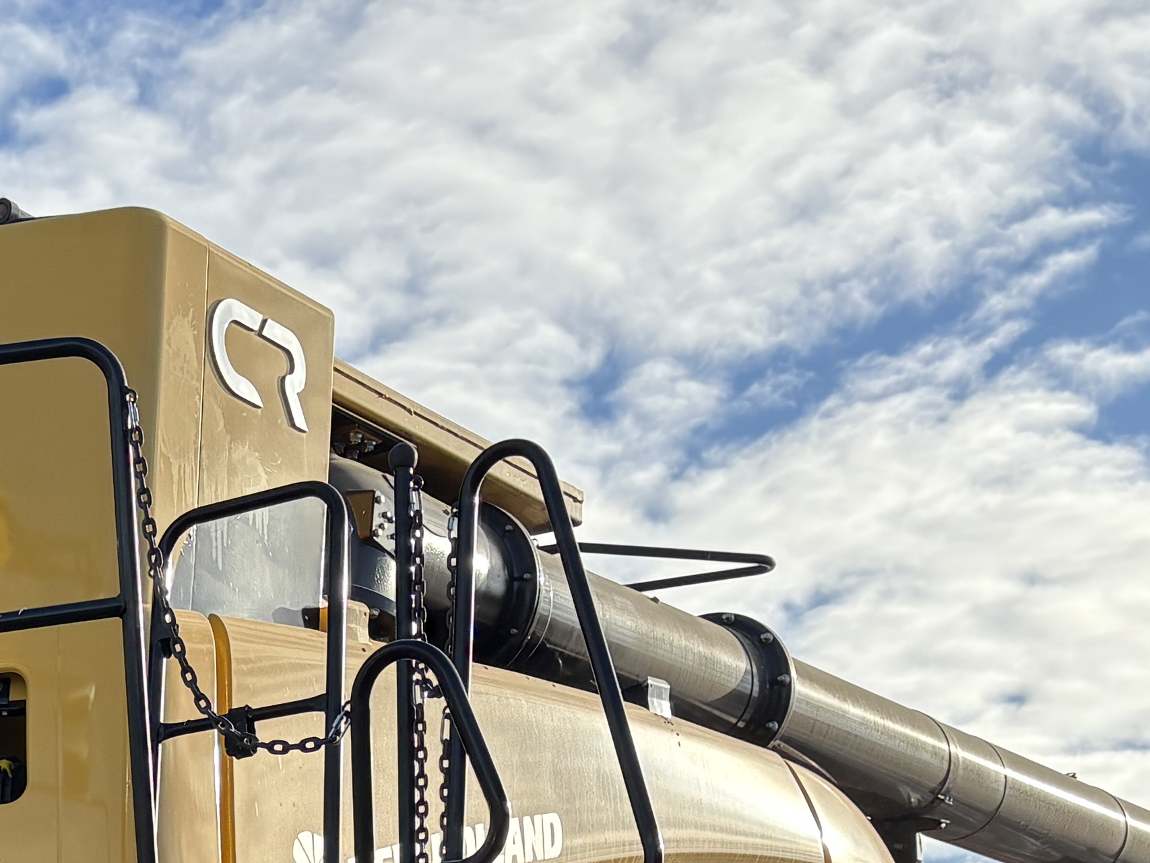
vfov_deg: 16.0
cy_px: 1170
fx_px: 2890
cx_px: -269
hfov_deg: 20.8
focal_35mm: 87
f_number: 1.6
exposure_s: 1/2451
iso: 64
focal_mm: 5.96
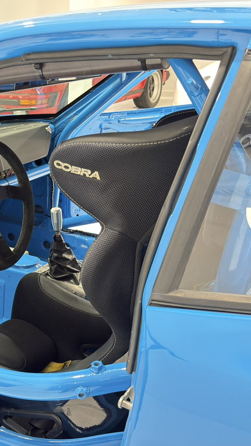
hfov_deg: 22.4
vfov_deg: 40.6
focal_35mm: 51
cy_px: 223
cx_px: -15
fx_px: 603
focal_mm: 6.76
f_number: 1.78
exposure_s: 1/40
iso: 250
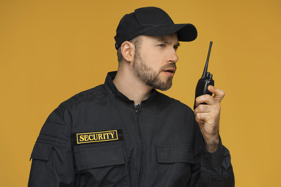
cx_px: 140
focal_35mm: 75
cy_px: 94
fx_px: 585
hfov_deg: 27.0
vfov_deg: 18.2
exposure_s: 1/160
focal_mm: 75
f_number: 5.6
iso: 100
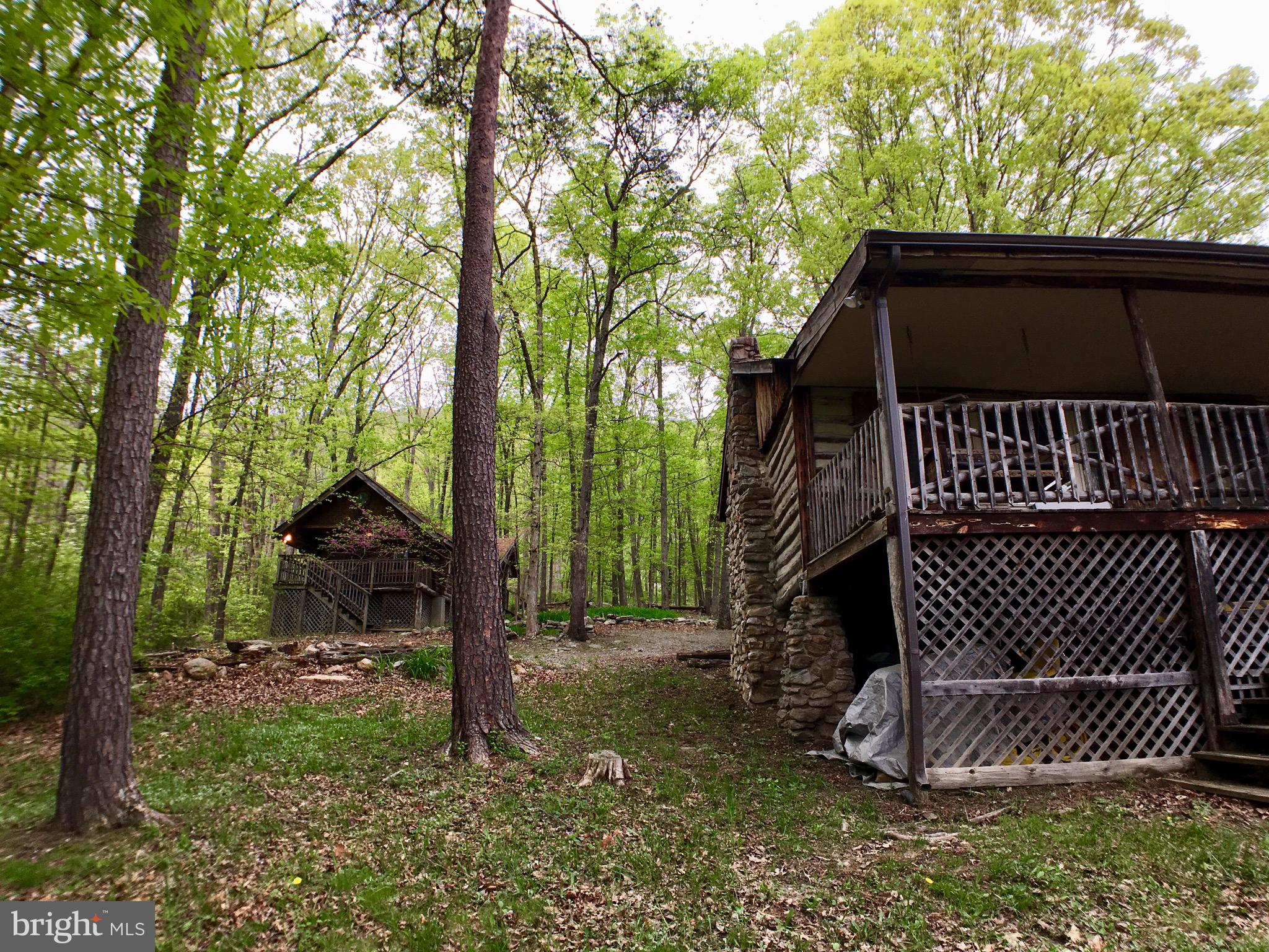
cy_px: 476
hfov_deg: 61.7
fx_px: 1063
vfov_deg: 48.2
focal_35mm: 29
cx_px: 634
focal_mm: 4.15
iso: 25
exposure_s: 1/375
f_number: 2.2
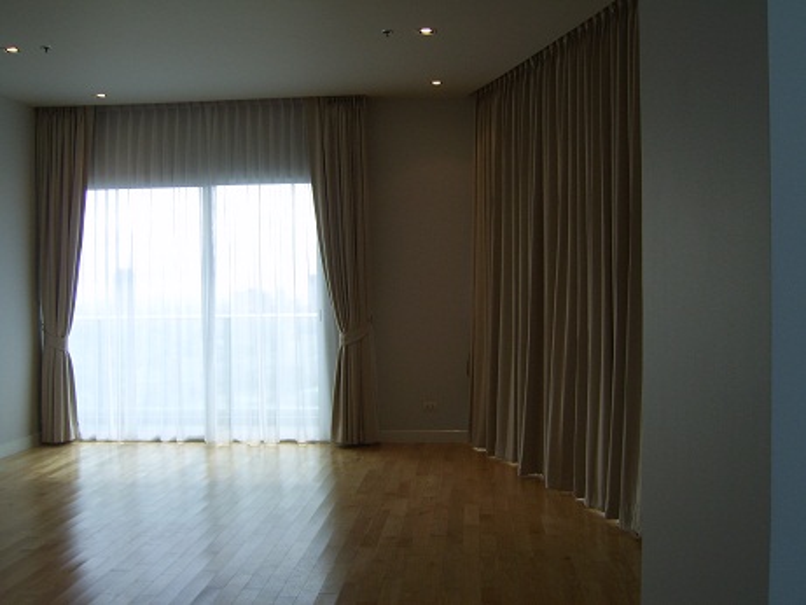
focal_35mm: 38
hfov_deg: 49.0
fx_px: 885
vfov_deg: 37.7
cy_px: 302
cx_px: 403
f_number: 3.5
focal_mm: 7.8
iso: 50
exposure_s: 1/100
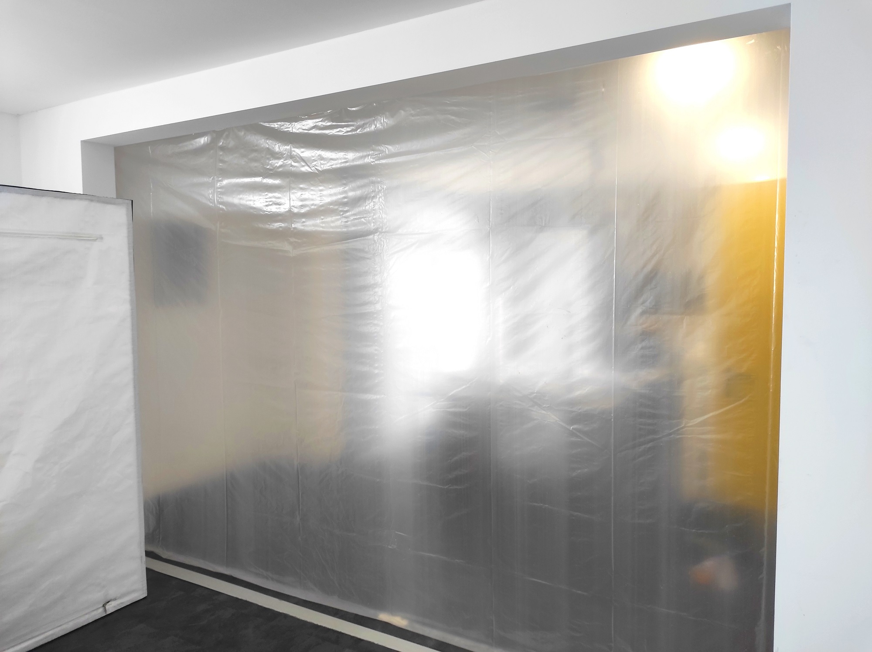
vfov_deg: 54.8
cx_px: 436
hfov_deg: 69.4
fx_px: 629
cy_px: 326
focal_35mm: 25
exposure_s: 1/50
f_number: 1.89
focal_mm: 5.43
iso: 105
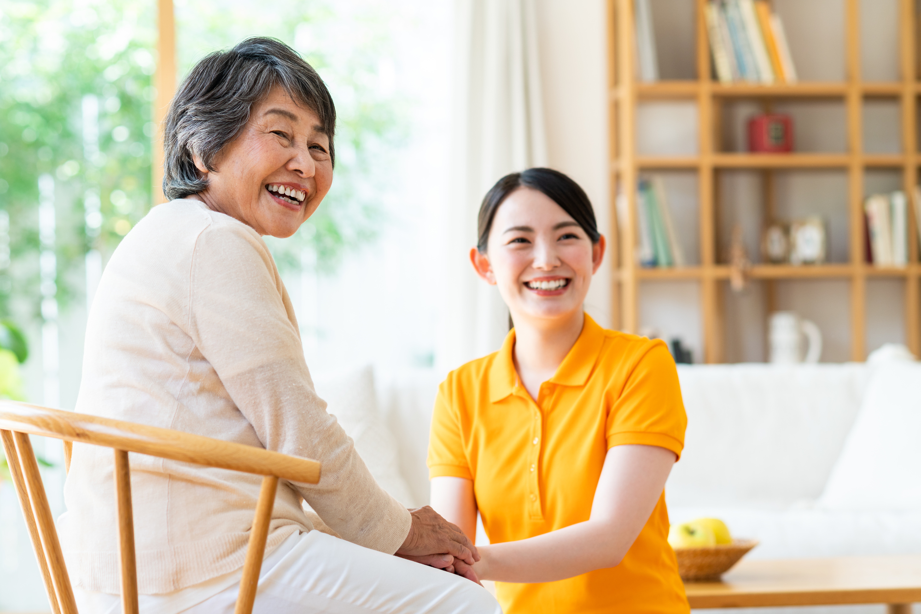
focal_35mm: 85
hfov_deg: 23.9
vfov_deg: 16.1
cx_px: 460
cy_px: 307
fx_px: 2175
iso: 320
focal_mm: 85
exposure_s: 1/200
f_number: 3.5
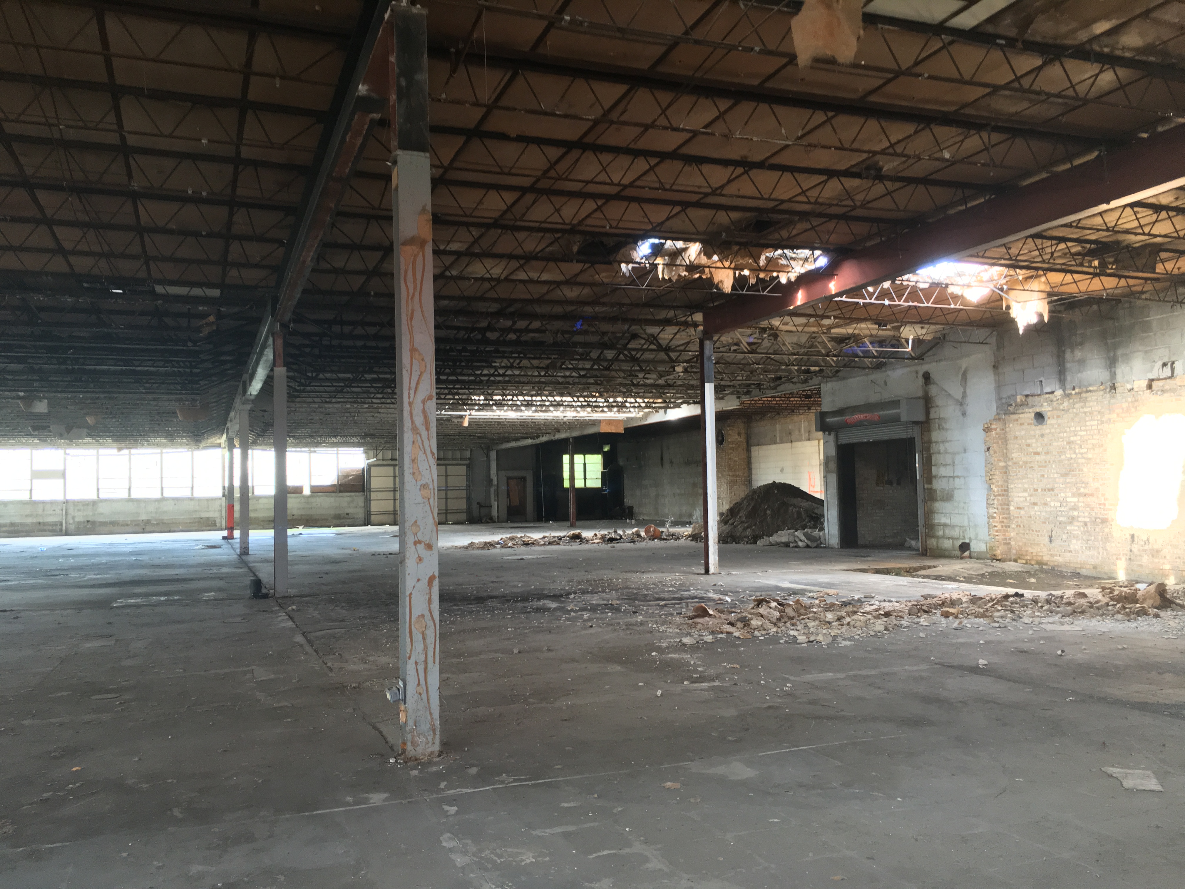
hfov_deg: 61.7
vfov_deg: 48.2
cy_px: 444
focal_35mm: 29
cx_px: 592
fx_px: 993
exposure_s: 1/30
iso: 80
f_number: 2.2
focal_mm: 4.15
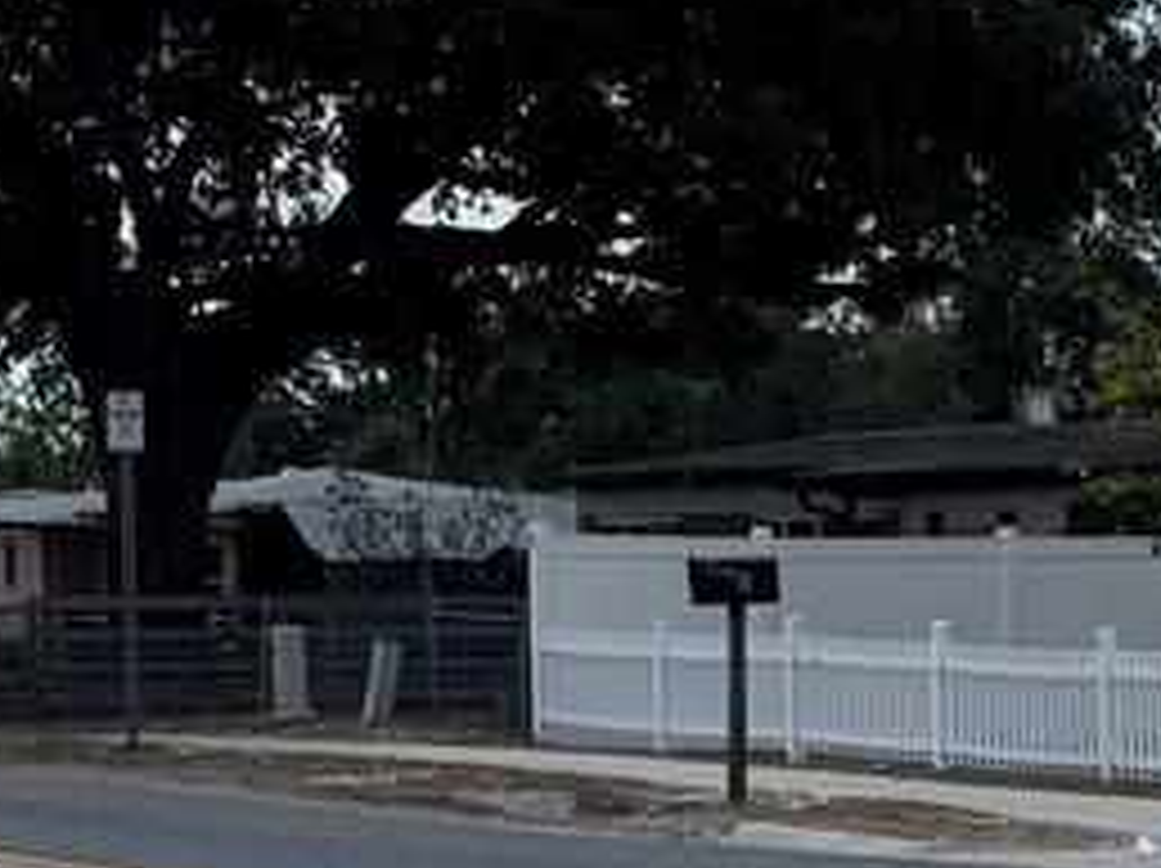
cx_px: 1296
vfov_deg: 9.9
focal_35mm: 149
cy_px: 872
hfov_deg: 13.0
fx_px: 4993
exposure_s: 1/7092
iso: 80
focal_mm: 6.76
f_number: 1.78
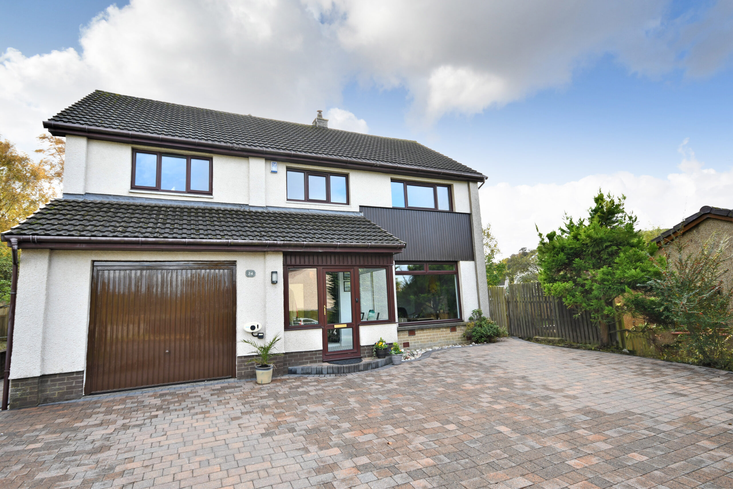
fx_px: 387
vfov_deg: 64.6
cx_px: 366
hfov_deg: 86.9
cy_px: 244
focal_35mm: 19
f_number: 7.1
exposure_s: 1/40
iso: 100
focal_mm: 13
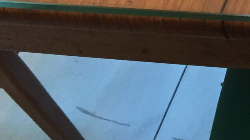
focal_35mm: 126
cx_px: 498
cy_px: -119
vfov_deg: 9.2
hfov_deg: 14.3
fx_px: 835
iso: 160
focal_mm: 4.15
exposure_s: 1/33
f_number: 2.2
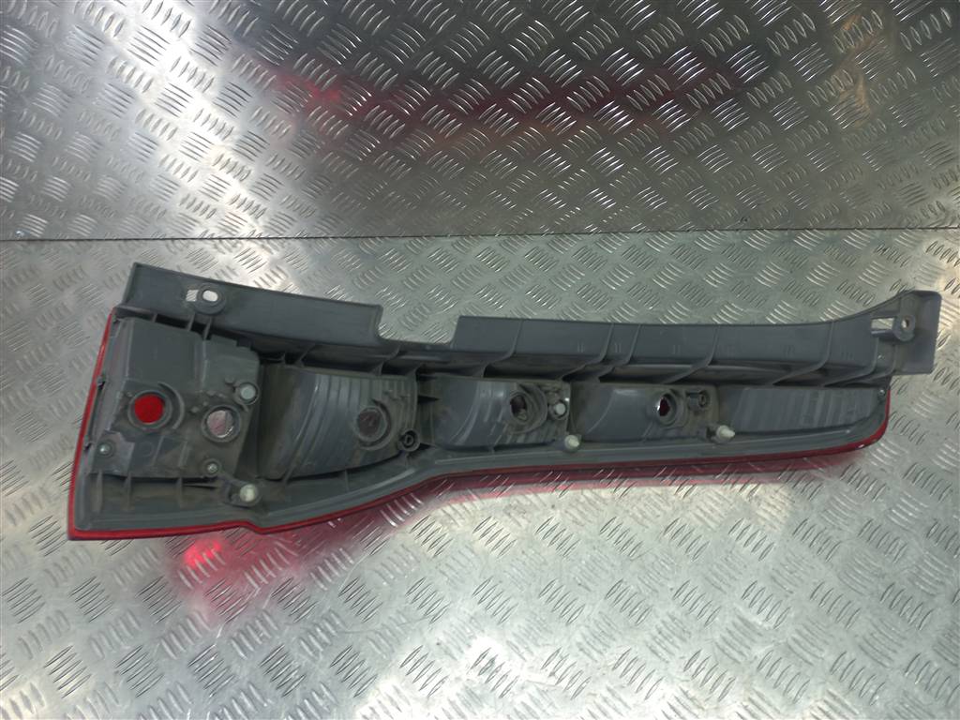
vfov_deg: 54.9
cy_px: 360
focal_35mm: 25
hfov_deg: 69.4
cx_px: 480
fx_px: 693
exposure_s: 1/50
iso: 50
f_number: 1.8
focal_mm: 4.6
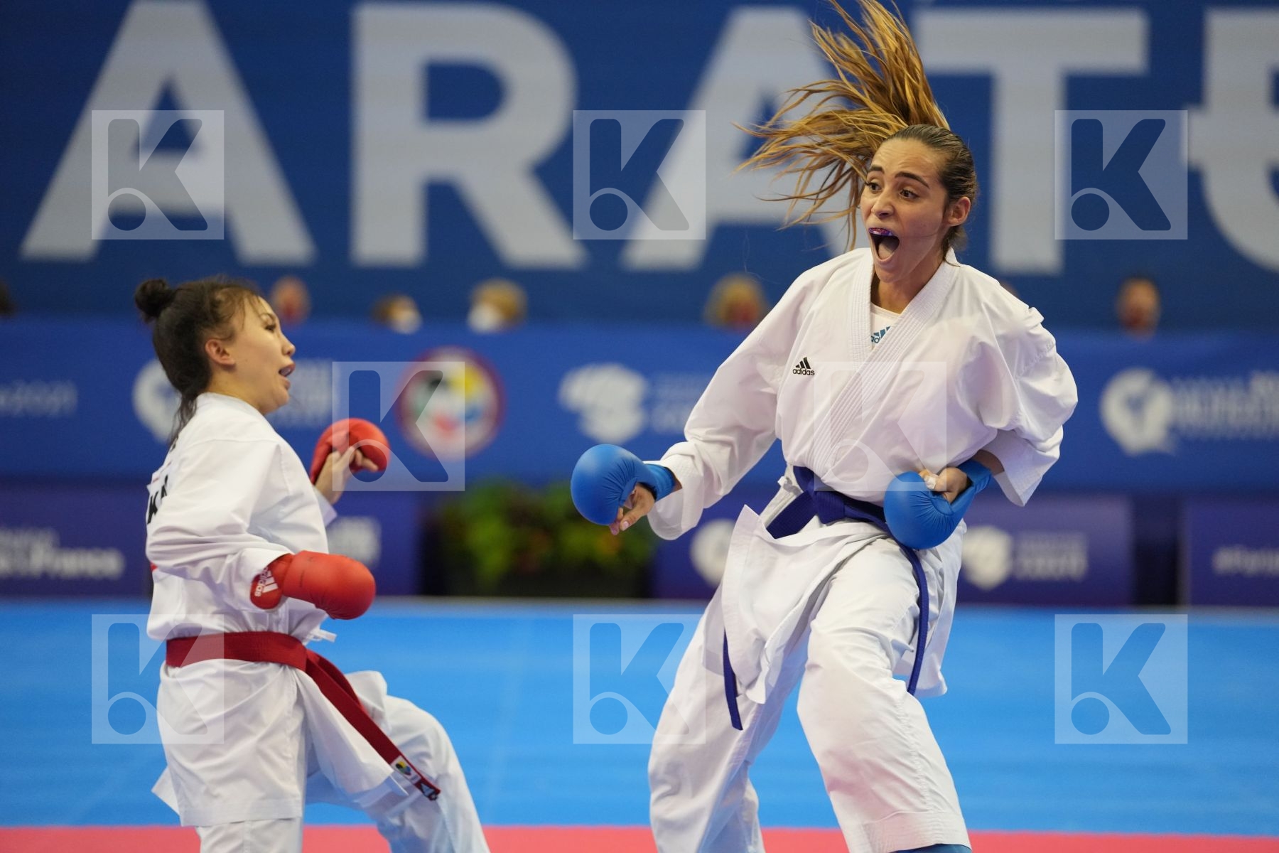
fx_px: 5720
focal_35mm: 161
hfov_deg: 12.8
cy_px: 426
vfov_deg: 8.5
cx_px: 640
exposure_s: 1/1000
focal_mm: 161
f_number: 2.8
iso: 3200
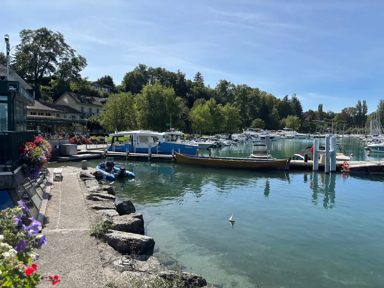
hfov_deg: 67.3
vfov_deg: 53.1
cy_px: 144
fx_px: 288
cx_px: 192
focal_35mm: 26
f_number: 1.6
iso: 50
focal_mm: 5.96
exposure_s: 1/3021
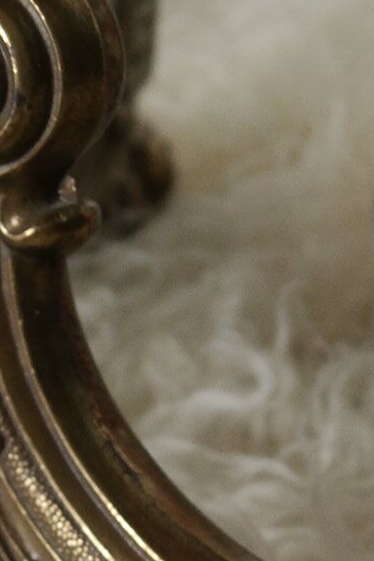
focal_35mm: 145
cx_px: 341
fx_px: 2261
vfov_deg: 13.6
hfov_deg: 9.4
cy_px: 763
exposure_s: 1/30
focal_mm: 30
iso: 800
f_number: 5.6
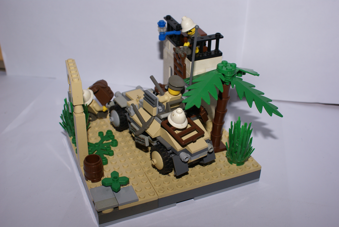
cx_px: 170
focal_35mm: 42
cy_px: 114
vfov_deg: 32.0
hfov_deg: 46.3
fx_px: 396
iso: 400
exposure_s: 1/60
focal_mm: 28
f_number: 6.3
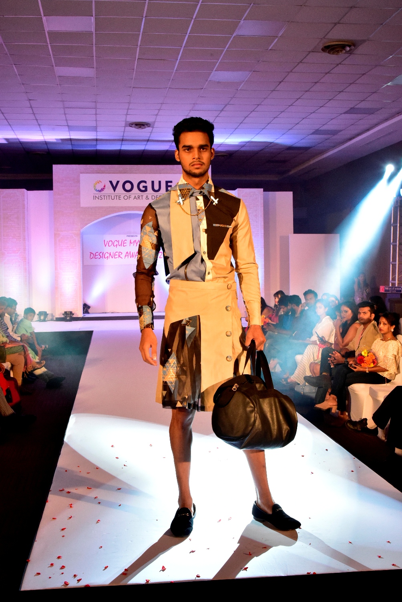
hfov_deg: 29.3
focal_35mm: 46
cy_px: 301
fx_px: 770
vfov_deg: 42.7
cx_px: 201
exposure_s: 1/125
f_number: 13
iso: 4000
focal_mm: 46
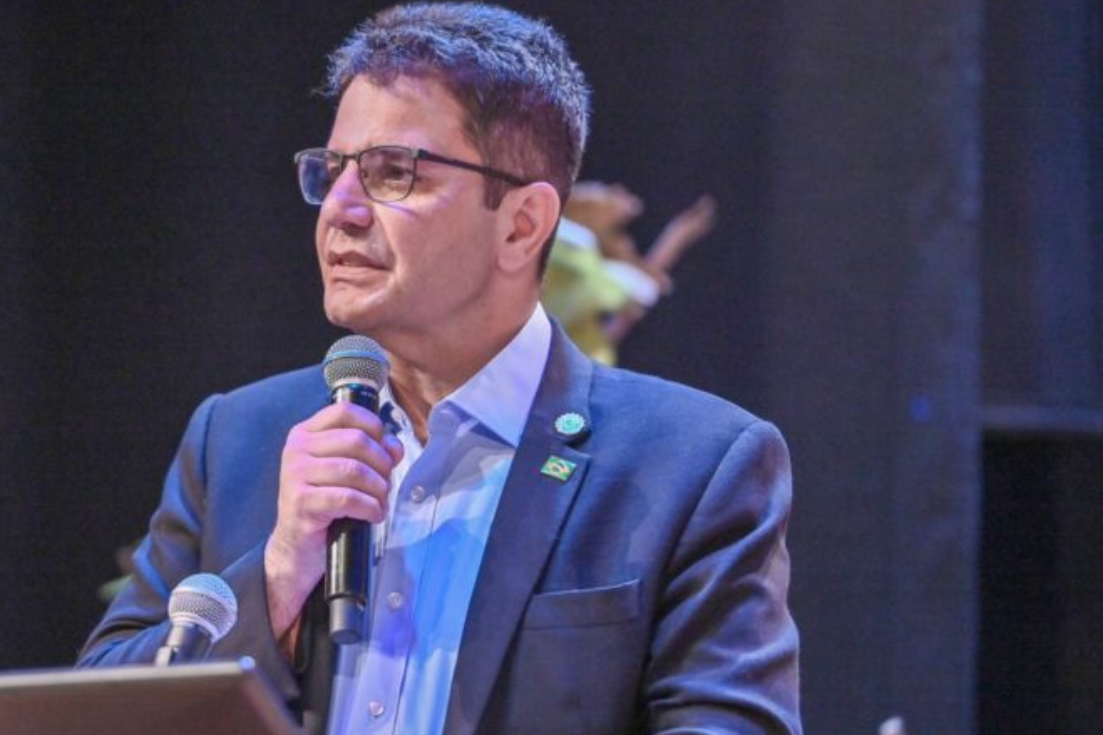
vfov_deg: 4.5
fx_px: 9281
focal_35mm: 303
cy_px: 360
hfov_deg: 6.8
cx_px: 286
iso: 640
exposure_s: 1/320
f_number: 2.8
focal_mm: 195
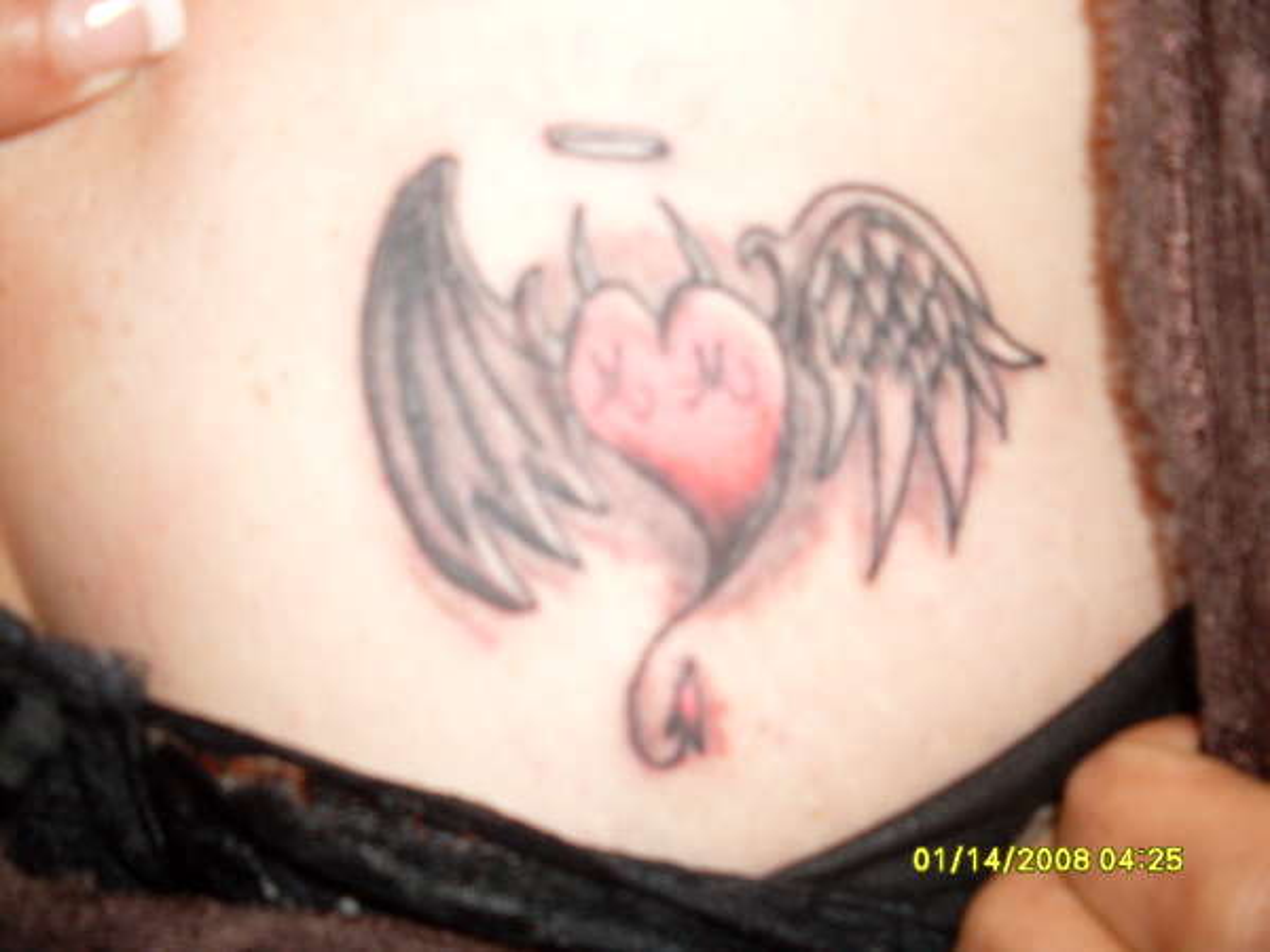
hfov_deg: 49.0
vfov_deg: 37.7
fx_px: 1394
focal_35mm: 38
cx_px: 635
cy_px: 476
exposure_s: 1/45
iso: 100
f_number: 2.8
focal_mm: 6.3
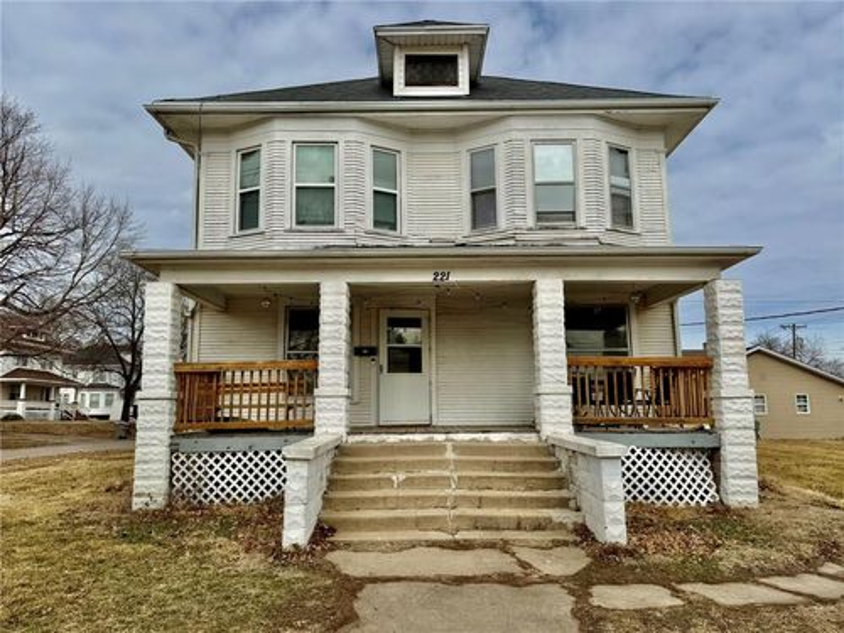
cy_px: 316
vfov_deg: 56.8
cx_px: 422
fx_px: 585
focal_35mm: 24
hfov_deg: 71.6
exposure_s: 1/7353
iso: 80
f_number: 1.78
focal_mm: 6.76
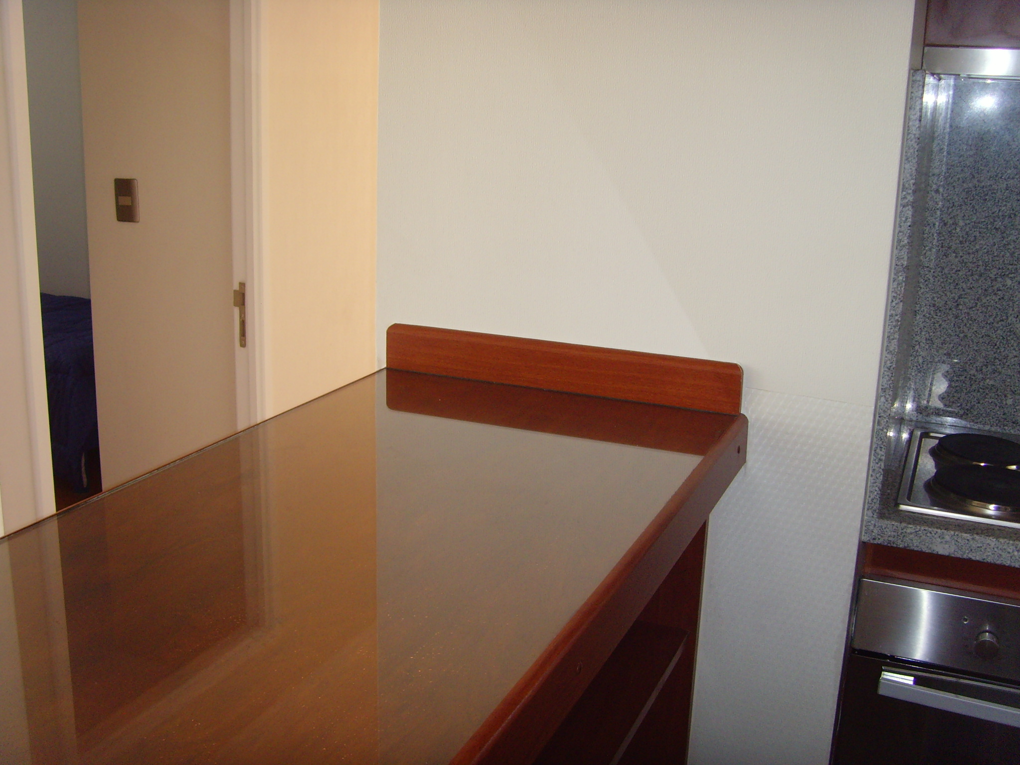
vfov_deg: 36.8
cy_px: 382
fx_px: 1149
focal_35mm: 39
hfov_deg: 47.9
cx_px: 510
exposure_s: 1/60
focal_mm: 6.6
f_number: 3.5
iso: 100
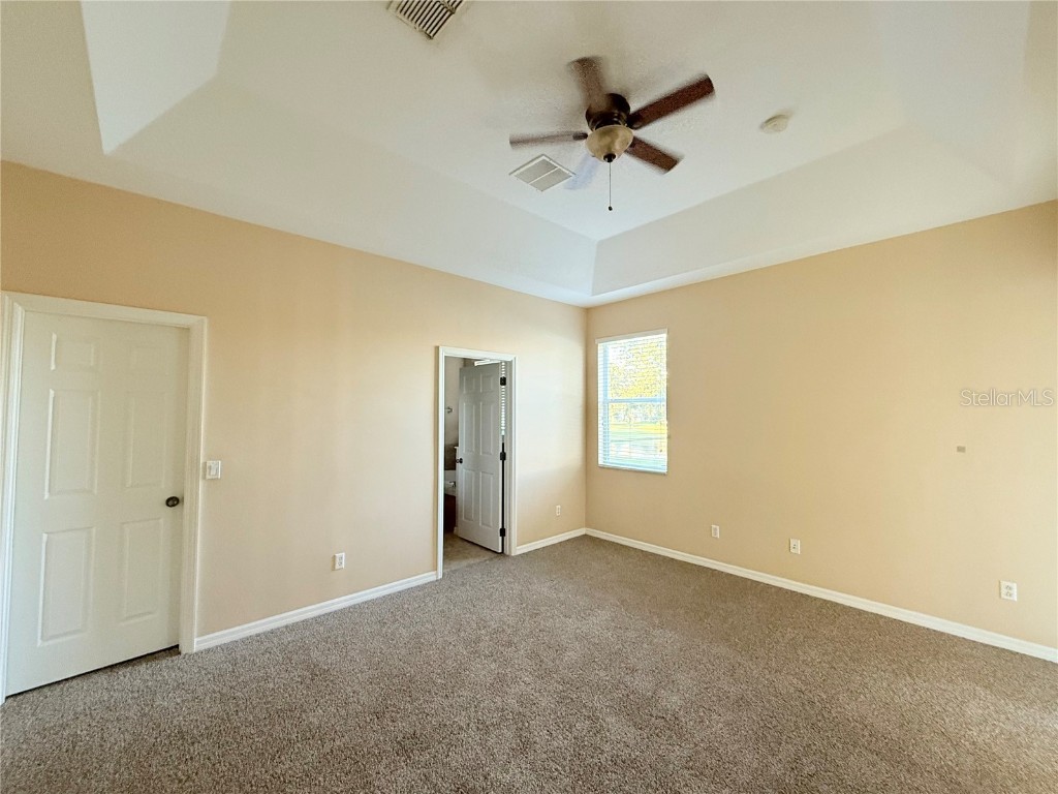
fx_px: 428
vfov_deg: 85.7
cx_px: 529
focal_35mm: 14
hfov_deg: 102.1
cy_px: 397
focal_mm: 2.22
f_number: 2.2
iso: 320
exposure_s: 1/61
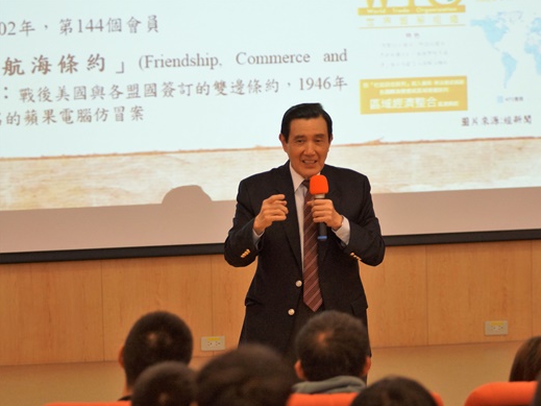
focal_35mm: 164
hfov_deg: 12.0
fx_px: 2562
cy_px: 203
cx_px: 306
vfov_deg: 9.0
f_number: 2.8
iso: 1250
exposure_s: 1/250
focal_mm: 100
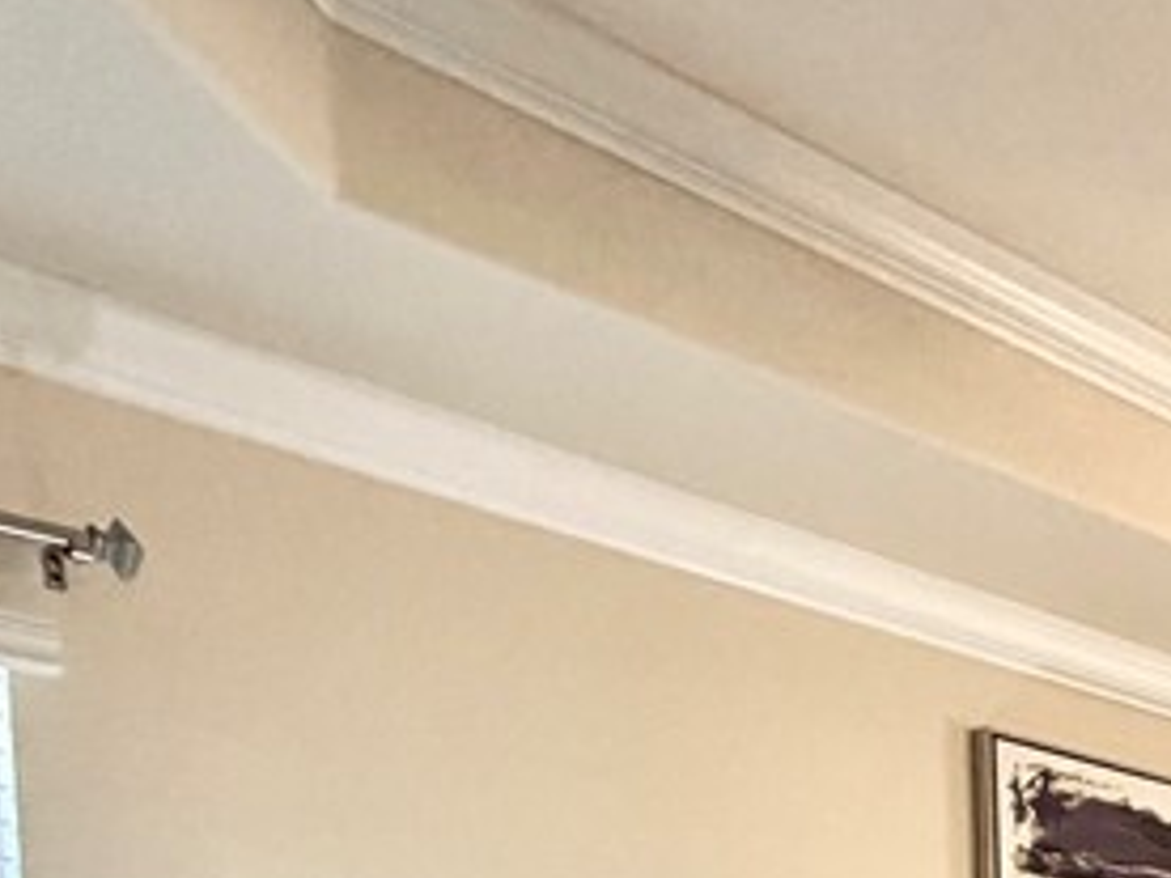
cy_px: 1315
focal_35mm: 52
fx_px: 1759
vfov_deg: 22.8
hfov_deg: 25.1
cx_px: 1867
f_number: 2.2
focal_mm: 2.22
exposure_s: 1/120
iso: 250
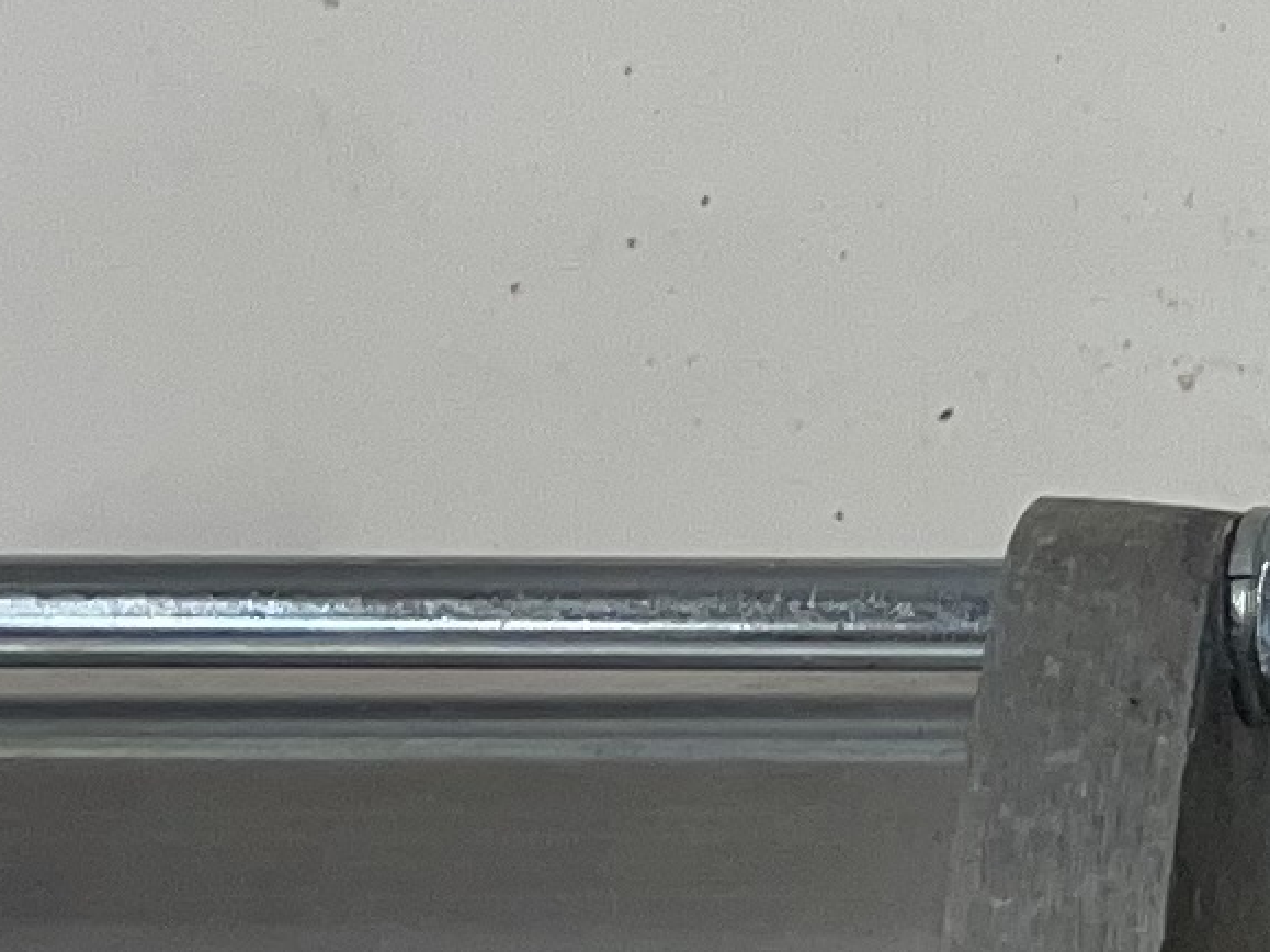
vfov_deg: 8.2
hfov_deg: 9.9
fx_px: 6639
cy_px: 704
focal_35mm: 181
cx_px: 2757
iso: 64
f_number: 1.6
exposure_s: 1/100
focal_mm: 4.2
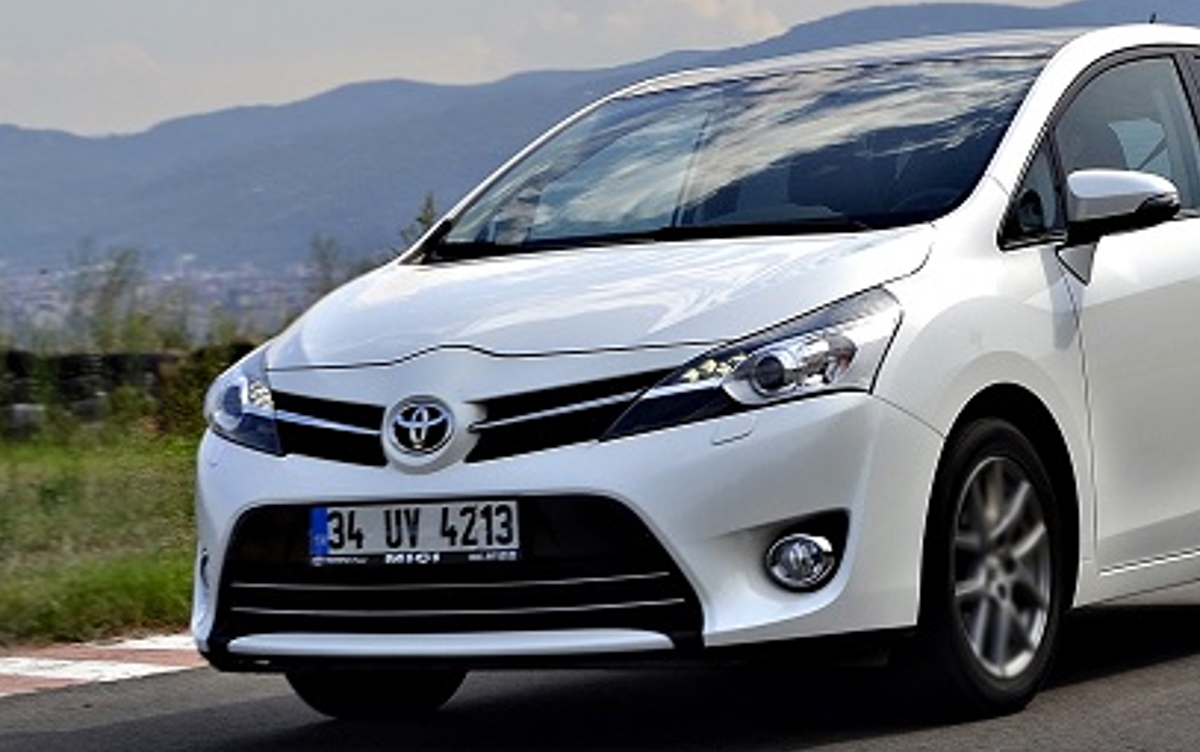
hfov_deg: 38.3
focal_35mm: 52
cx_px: 855
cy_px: 358
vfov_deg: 25.0
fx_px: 1694
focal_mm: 23
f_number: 7.1
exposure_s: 1/200
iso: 100
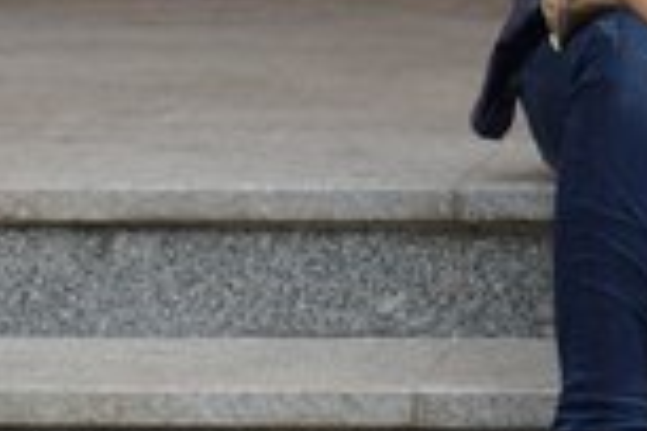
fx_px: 4690
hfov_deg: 7.7
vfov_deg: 5.3
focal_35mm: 261
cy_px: 46
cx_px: 1011
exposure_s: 1/160
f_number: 2.8
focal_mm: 26
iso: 100
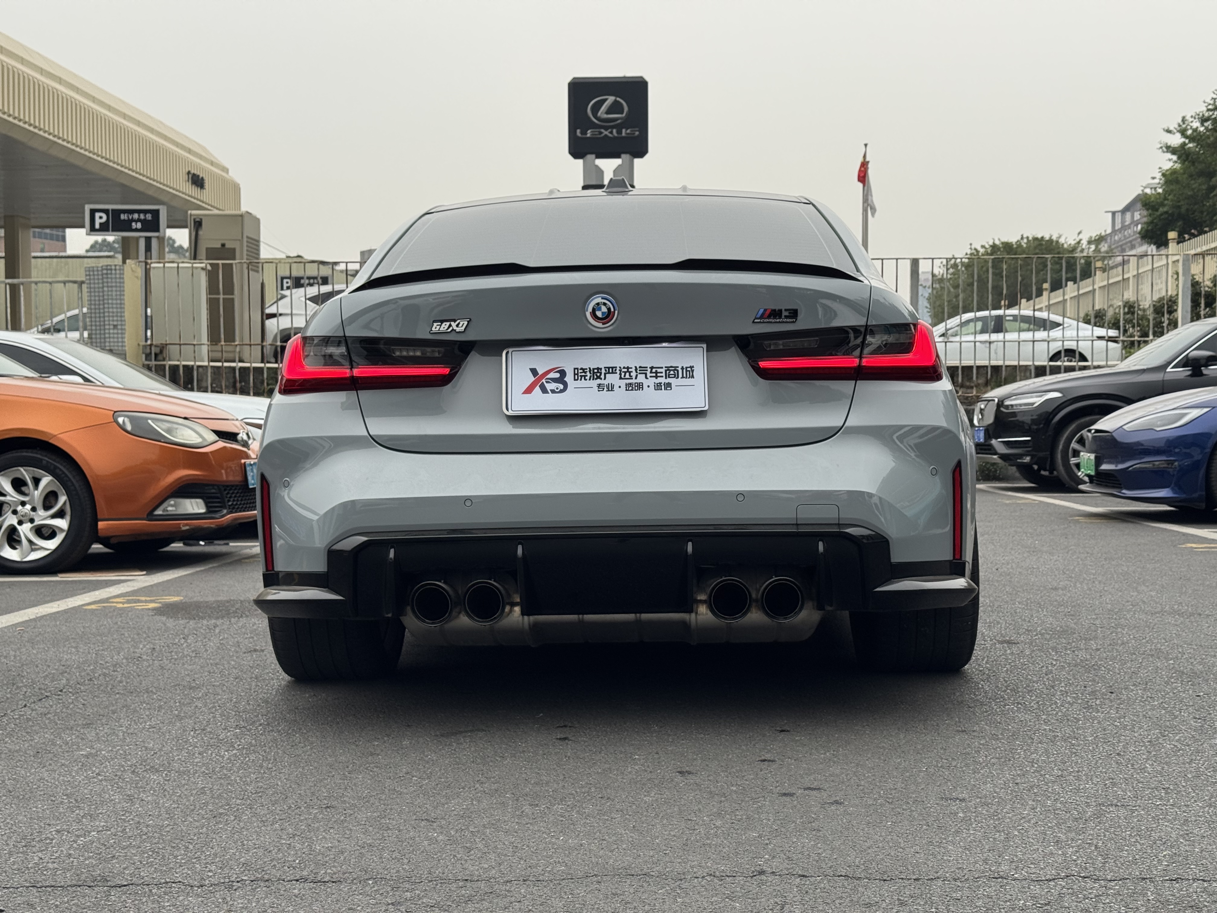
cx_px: 608
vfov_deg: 30.3
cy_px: 456
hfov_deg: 39.7
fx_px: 1688
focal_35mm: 48
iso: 64
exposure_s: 1/1094
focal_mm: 6.76
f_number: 1.78
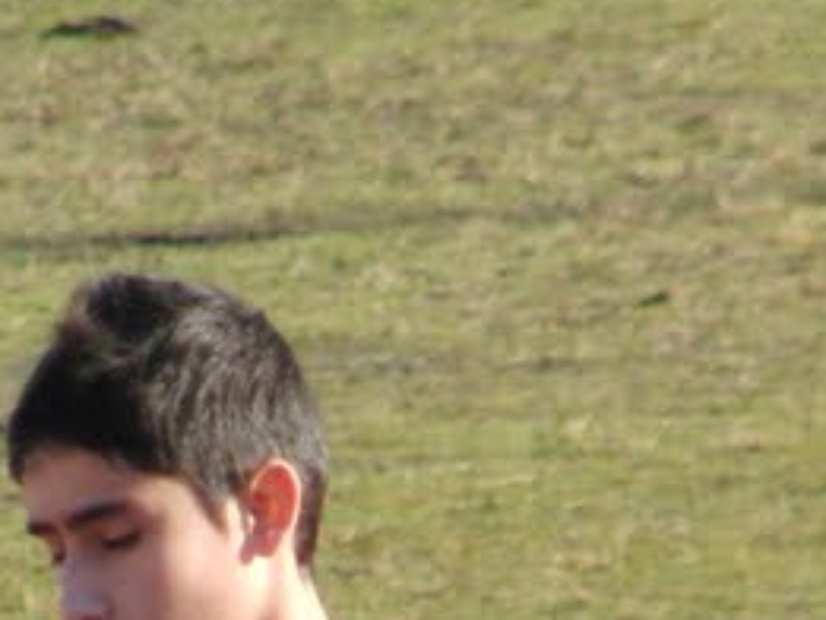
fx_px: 48653
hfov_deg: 1.0
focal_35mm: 2038
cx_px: 228
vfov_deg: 0.7
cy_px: 889
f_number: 4.5
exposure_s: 1/640
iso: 200
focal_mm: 92
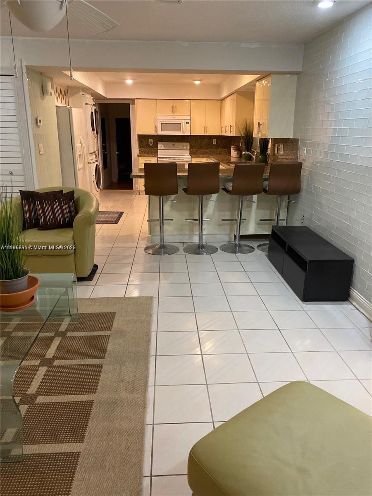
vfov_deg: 67.3
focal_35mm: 26
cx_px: 186
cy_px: 248
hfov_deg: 53.1
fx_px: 373
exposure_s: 1/60
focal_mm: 4.25
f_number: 1.8
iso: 250
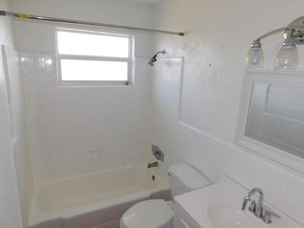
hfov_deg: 73.9
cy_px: 114
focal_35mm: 23
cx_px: 152
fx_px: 202
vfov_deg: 58.9
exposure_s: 1/50
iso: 125
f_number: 3
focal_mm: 4
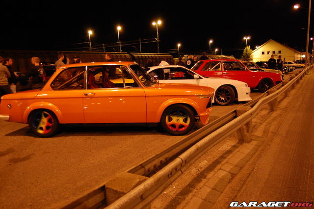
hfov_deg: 62.0
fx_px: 262
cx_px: 157
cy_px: 104
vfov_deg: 43.6
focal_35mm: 30
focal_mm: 20
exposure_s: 1/8
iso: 1100
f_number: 3.8
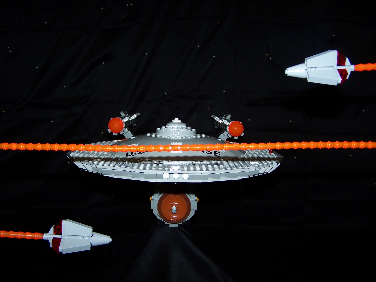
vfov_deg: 36.8
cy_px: 142
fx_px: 424
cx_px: 187
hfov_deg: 47.9
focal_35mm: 39
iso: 80
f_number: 2.8
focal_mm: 6.3
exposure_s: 1/60
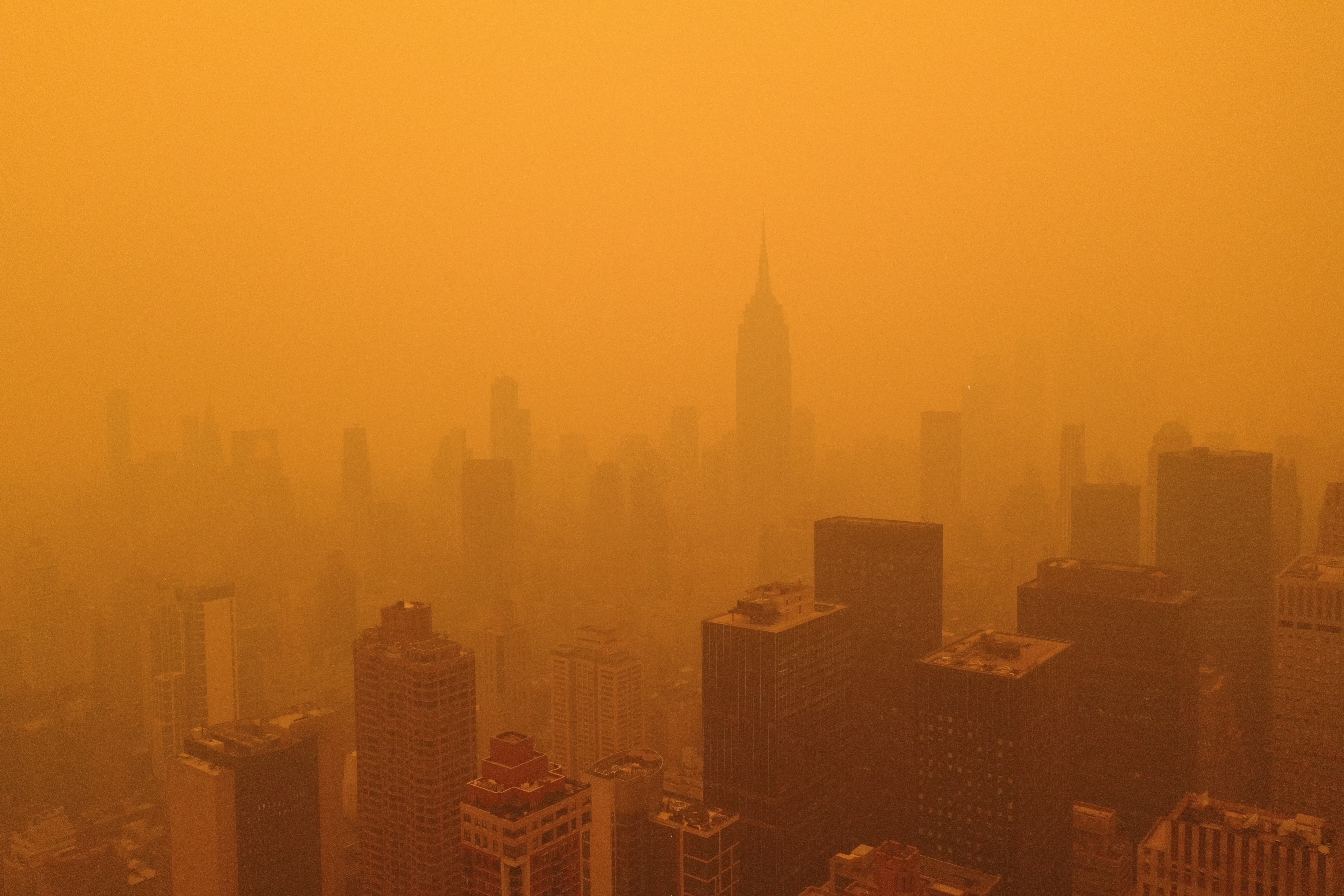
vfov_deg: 46.4
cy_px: 448
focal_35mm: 28
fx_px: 1045
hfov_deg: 65.5
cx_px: 672
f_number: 4.5
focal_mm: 10.26
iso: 800
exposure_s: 1/240
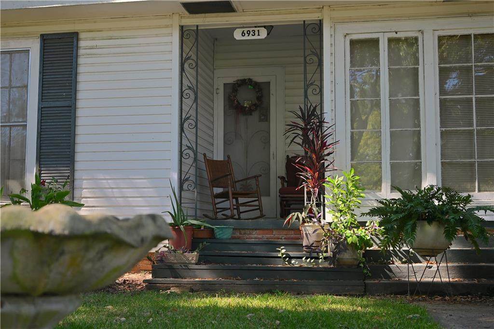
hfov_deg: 39.6
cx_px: 247
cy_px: 164
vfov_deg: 26.9
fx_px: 686
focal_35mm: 50
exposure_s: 1/100
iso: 125
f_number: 6.3
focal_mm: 50
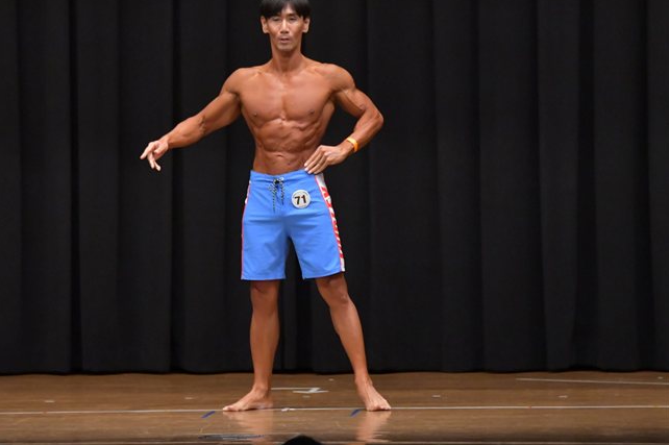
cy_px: 195
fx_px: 4865
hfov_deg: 7.9
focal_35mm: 262
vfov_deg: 5.2
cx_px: 268
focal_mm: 145
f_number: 5.6
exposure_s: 1/400
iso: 6400
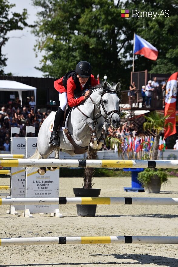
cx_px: 89
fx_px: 1112
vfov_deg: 13.7
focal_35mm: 150
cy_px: 134
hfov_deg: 9.2
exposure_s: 1/800
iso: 100
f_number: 5.6
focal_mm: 100
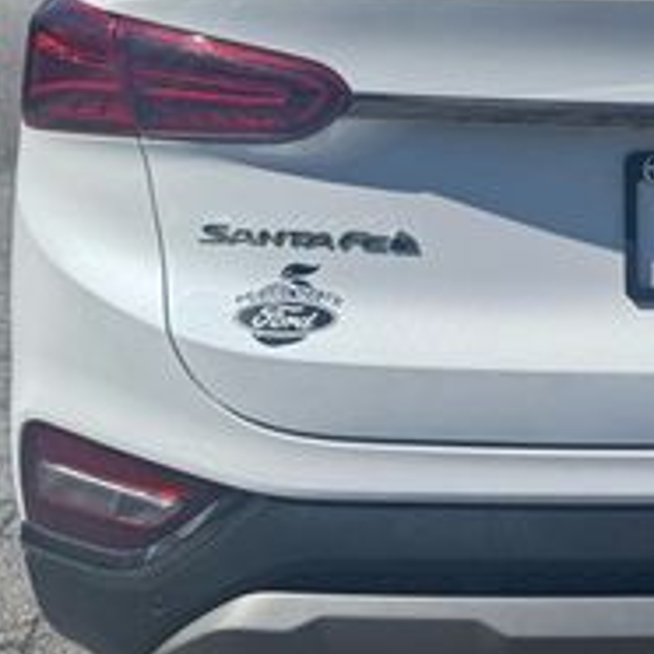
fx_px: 1560
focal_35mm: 73
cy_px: 239
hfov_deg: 21.9
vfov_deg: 23.6
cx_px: 781
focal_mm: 6.76
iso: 80
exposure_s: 1/6410
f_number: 1.78
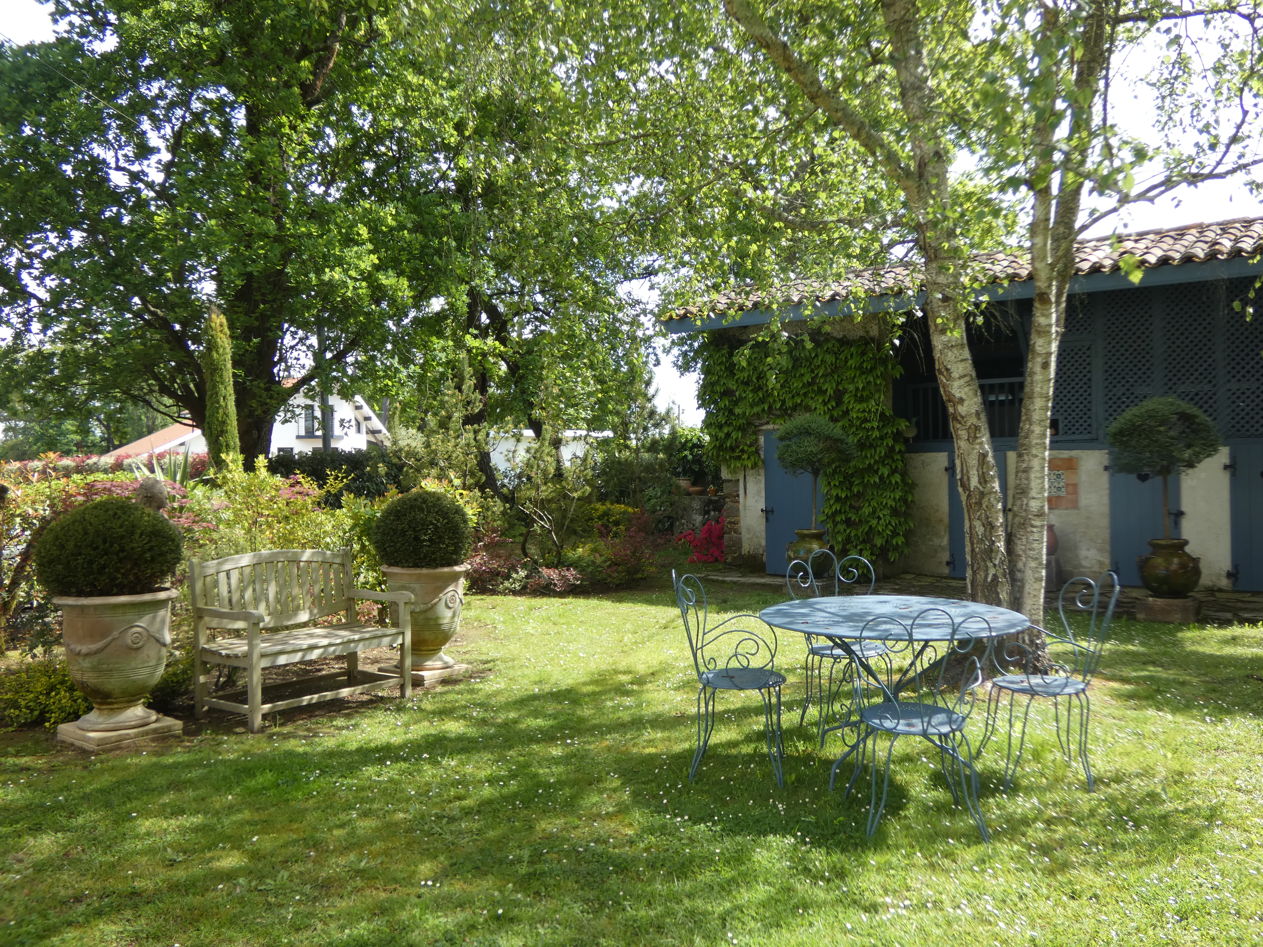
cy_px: 474
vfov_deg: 46.8
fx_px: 1095
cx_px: 632
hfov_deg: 60.0
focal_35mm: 30
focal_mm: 5.3
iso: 80
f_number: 3.3
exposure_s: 1/320
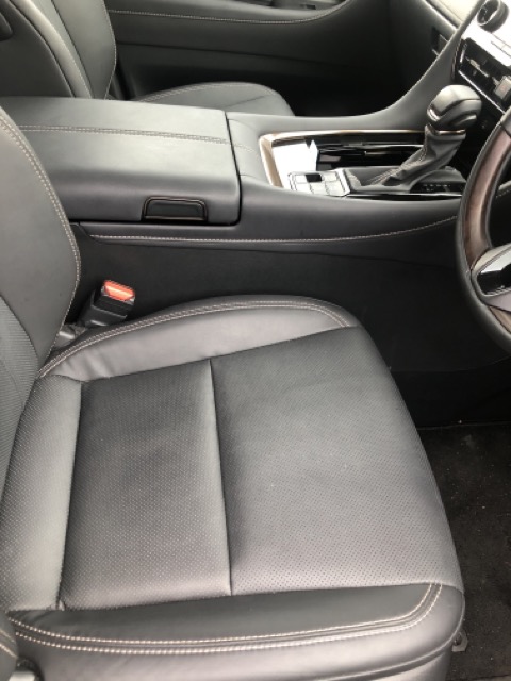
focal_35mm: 28
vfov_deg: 63.4
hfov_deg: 49.7
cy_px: 340
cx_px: 256
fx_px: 551
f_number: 1.8
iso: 32
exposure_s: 1/30
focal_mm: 3.99
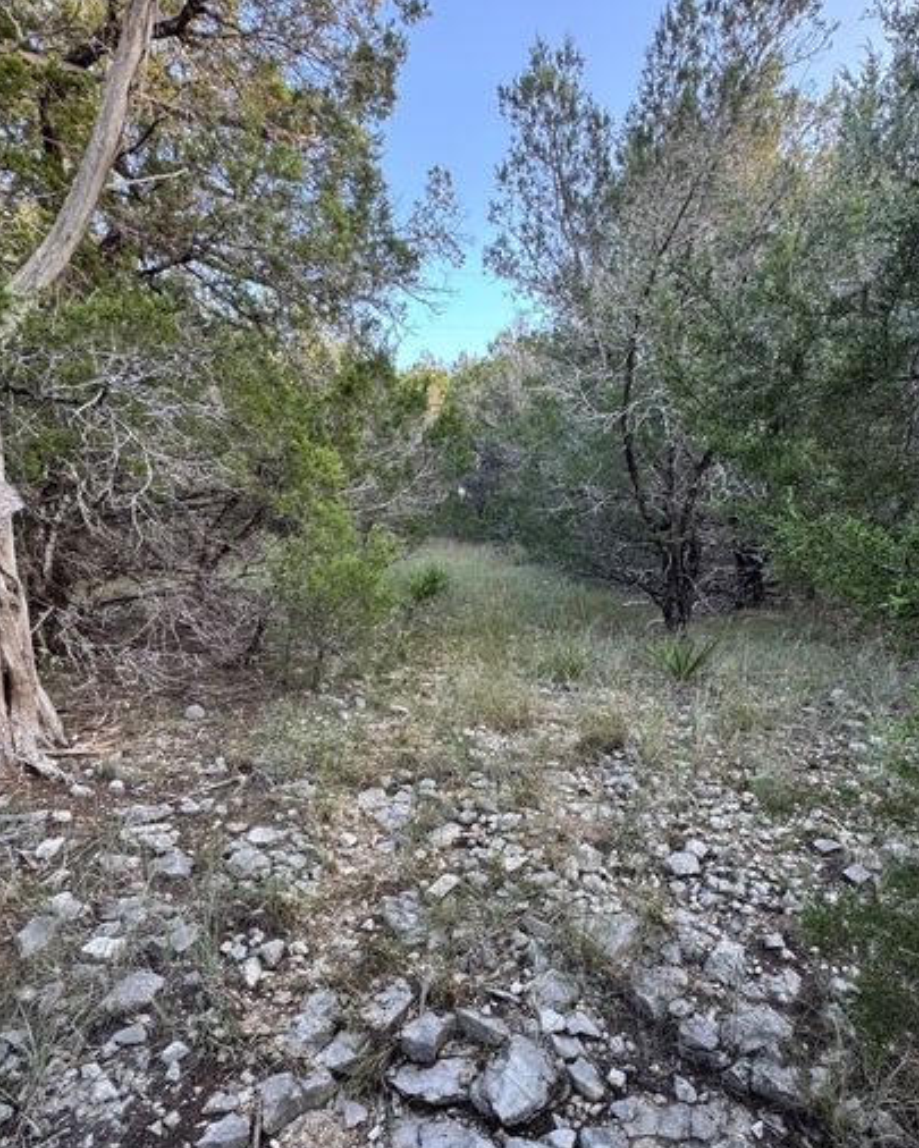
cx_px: 506
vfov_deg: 85.1
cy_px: 700
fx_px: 612
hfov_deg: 73.6
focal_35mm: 18
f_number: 2.2
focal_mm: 2.22
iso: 100
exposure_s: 1/99
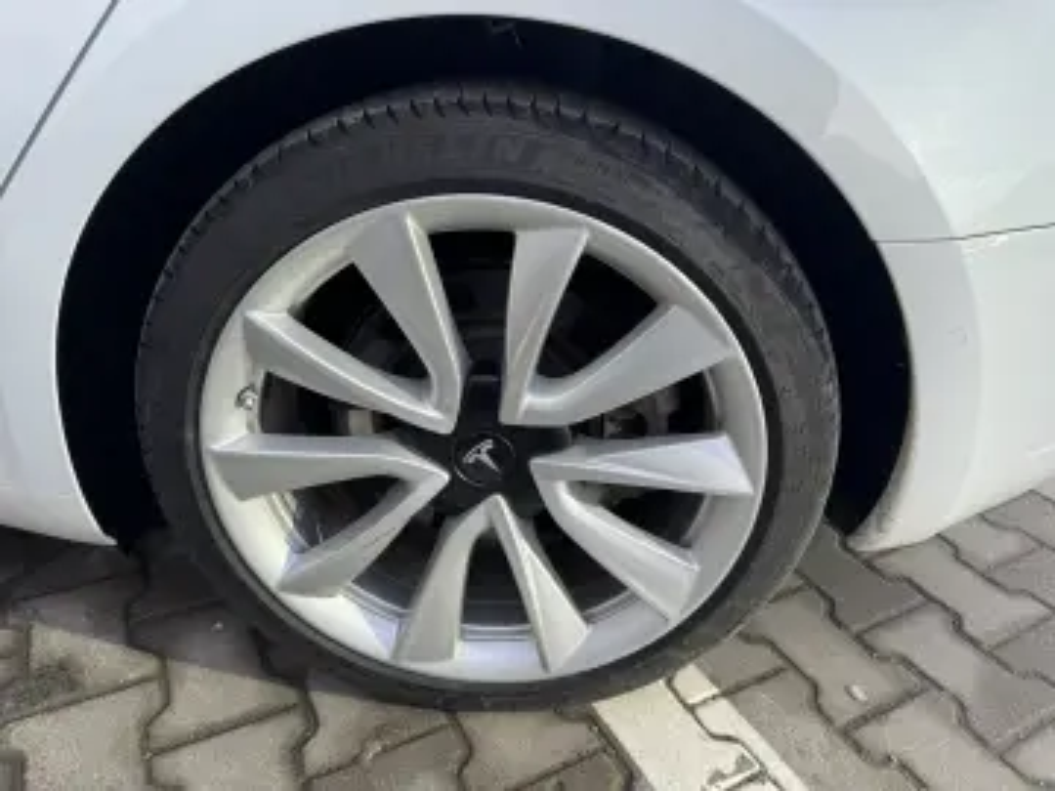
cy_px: 396
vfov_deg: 56.8
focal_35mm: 24
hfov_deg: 71.6
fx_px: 731
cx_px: 528
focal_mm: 6.76
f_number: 1.78
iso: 80
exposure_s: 1/430
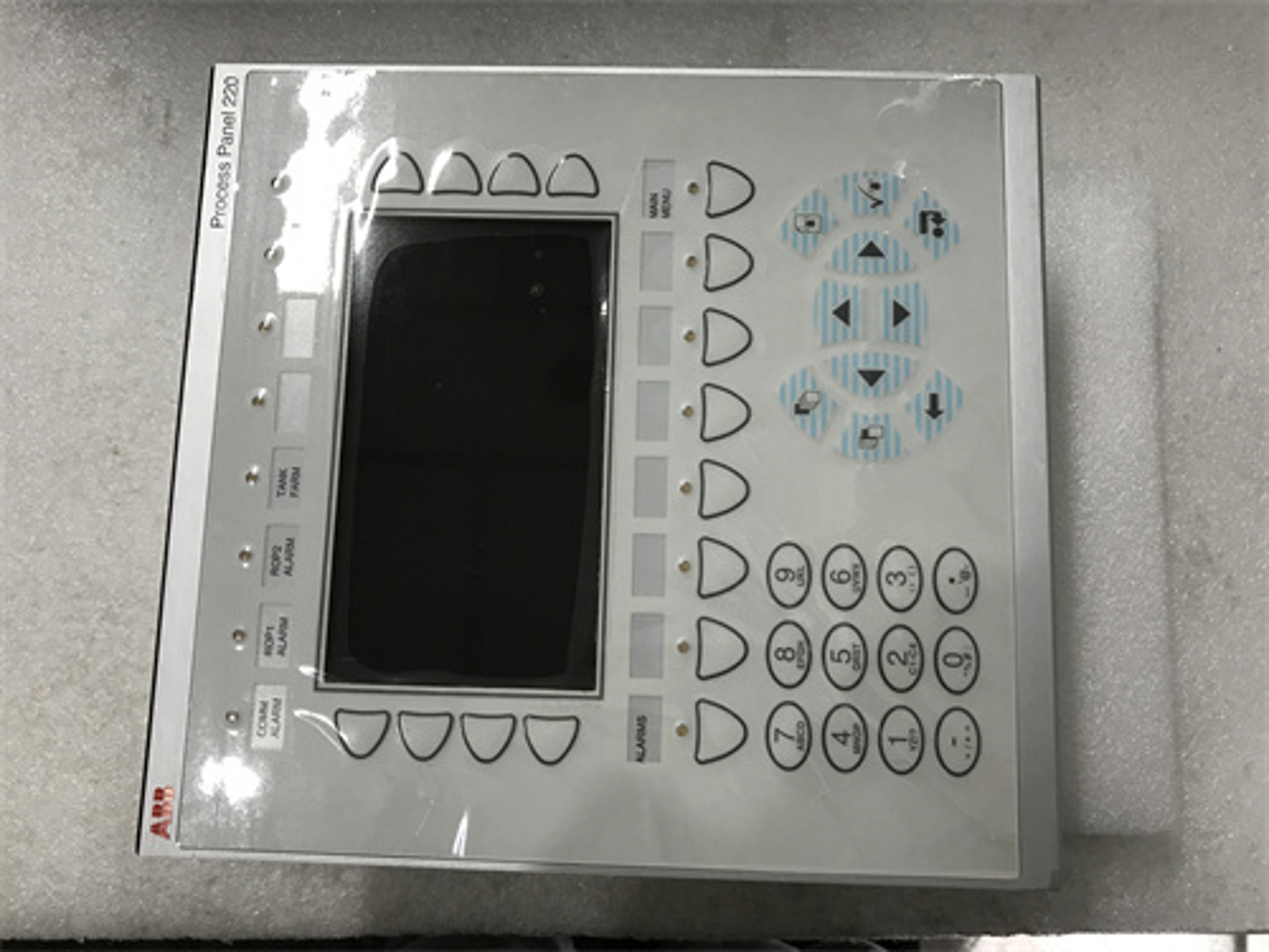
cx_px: 634
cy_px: 476
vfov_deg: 49.7
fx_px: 1026
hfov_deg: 63.4
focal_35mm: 28
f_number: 1.8
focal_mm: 3.99
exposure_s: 1/33
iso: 25
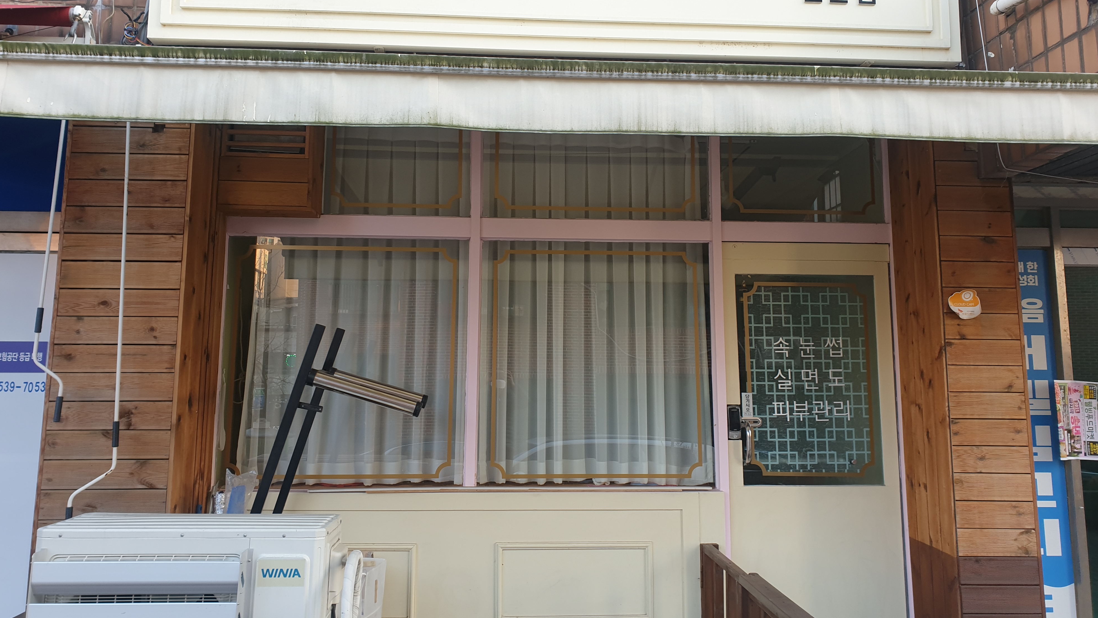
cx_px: 537
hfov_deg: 66.1
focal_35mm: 29
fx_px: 844
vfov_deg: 40.1
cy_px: 258
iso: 50
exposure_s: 1/60
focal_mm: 4.3
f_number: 2.4
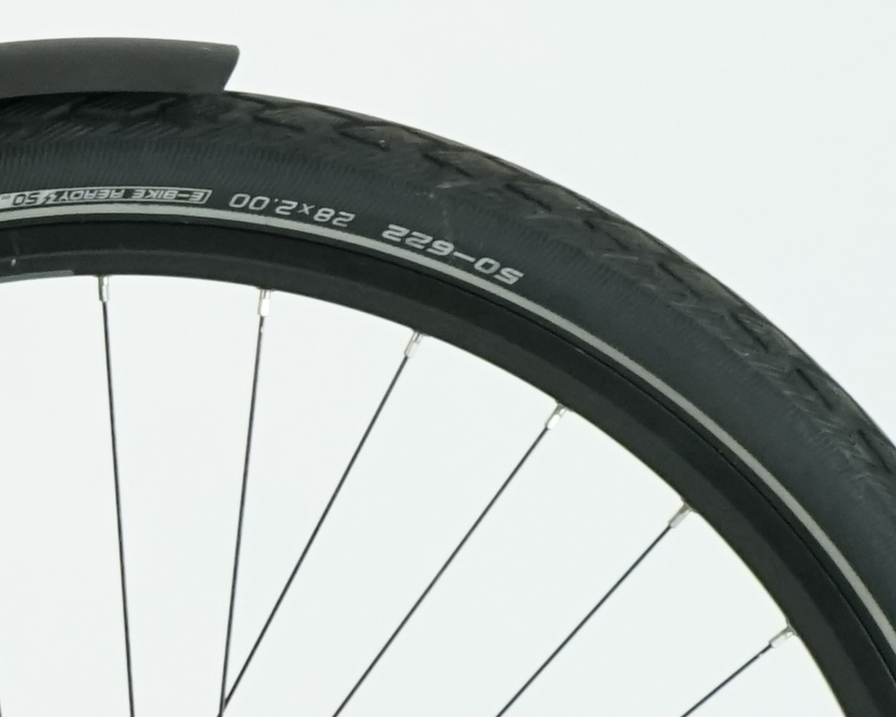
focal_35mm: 345
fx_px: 9146
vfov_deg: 4.5
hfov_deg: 5.4
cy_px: 341
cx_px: -1503
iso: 1600
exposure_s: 1/200
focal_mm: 58
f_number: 5.6
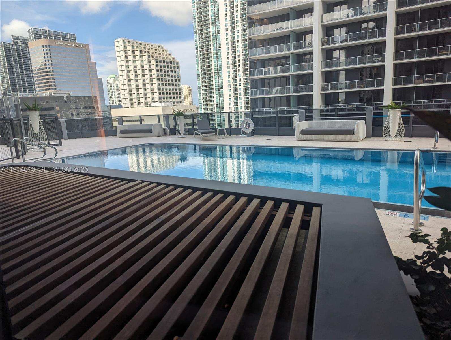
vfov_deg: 56.9
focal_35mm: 24
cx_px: 226
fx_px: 313
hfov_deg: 71.5
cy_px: 170
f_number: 1.85
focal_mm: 6.81
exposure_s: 1/786
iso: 37
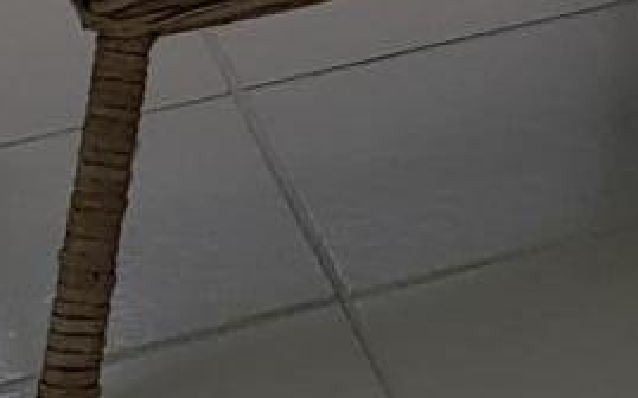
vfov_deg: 5.7
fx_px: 3564
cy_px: -1047
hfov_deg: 9.4
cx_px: 1414
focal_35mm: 205
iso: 50
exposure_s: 1/134
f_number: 2.4
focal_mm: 4.3
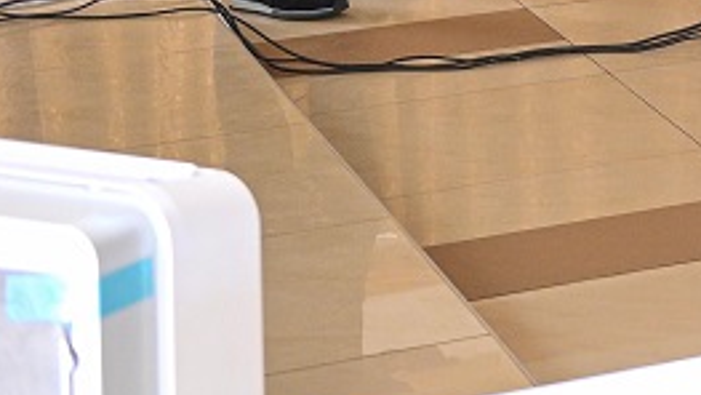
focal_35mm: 172
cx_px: 1437
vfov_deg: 6.7
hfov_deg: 11.2
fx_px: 3197
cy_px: -512
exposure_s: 1/250
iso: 1000
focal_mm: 36
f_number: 2.8
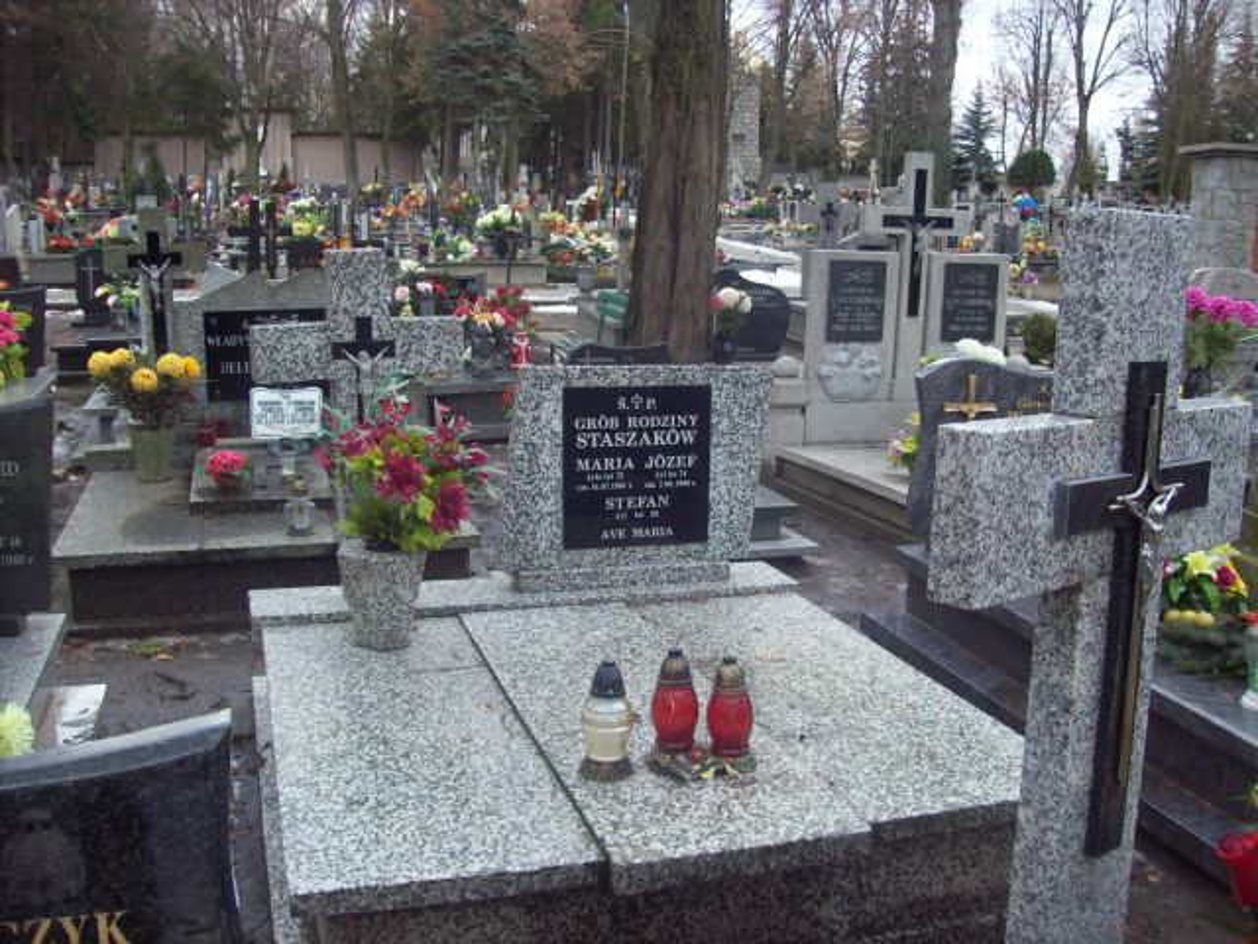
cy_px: 472
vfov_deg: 39.7
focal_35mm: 36
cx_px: 629
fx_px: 1308
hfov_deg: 51.4
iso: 80
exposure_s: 1/101
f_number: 2.7
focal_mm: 6
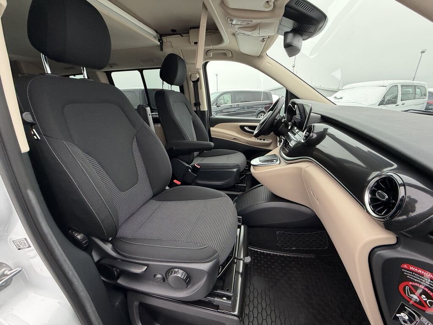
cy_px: 162
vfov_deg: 85.7
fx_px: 175
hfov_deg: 102.1
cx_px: 216
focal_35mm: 14
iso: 160
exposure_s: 1/121
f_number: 2.2
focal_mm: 2.22
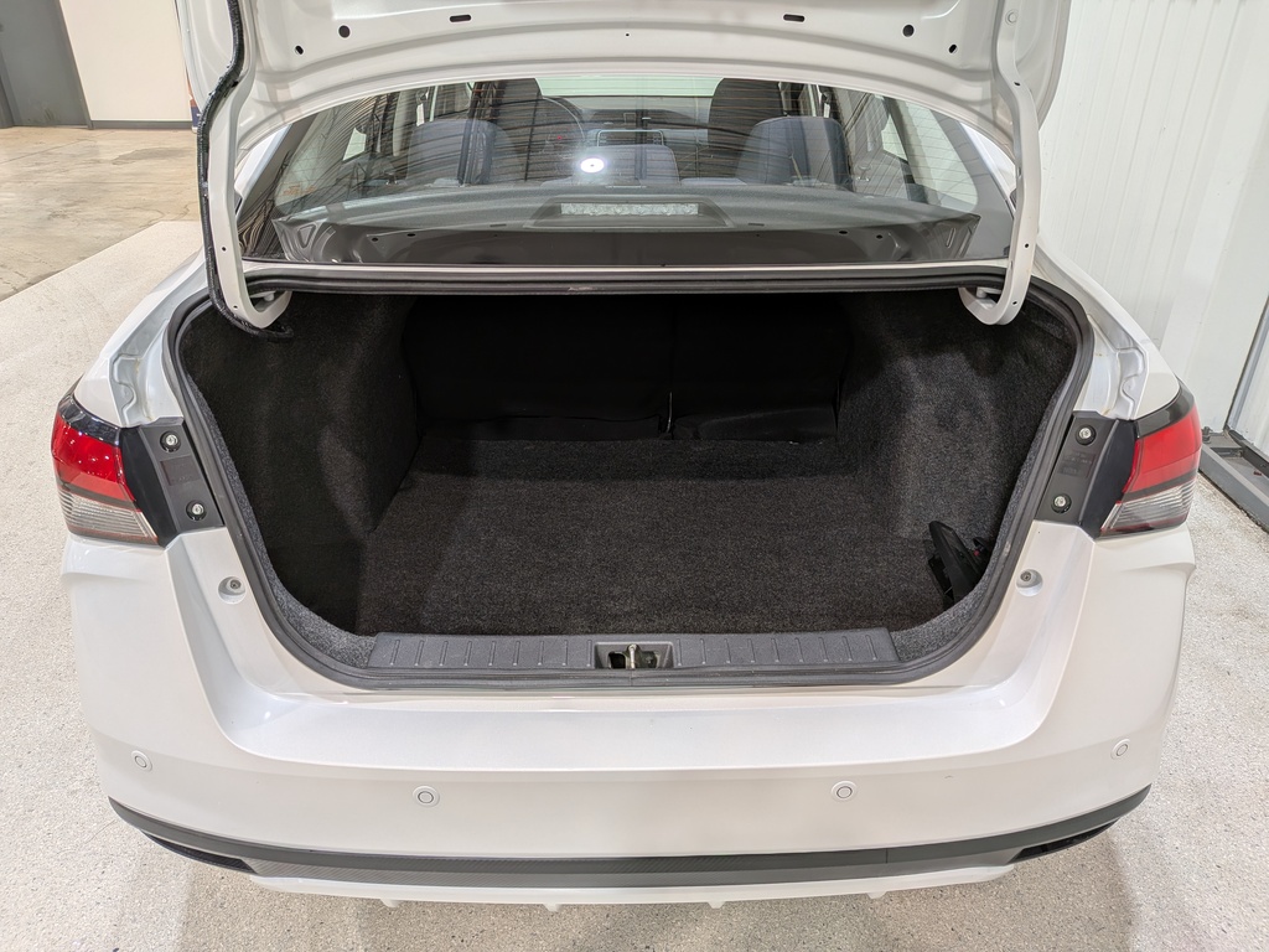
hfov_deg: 71.6
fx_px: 880
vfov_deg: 56.8
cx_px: 634
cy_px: 476
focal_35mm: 24
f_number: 1.7
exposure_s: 1/237
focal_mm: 4.53
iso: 27
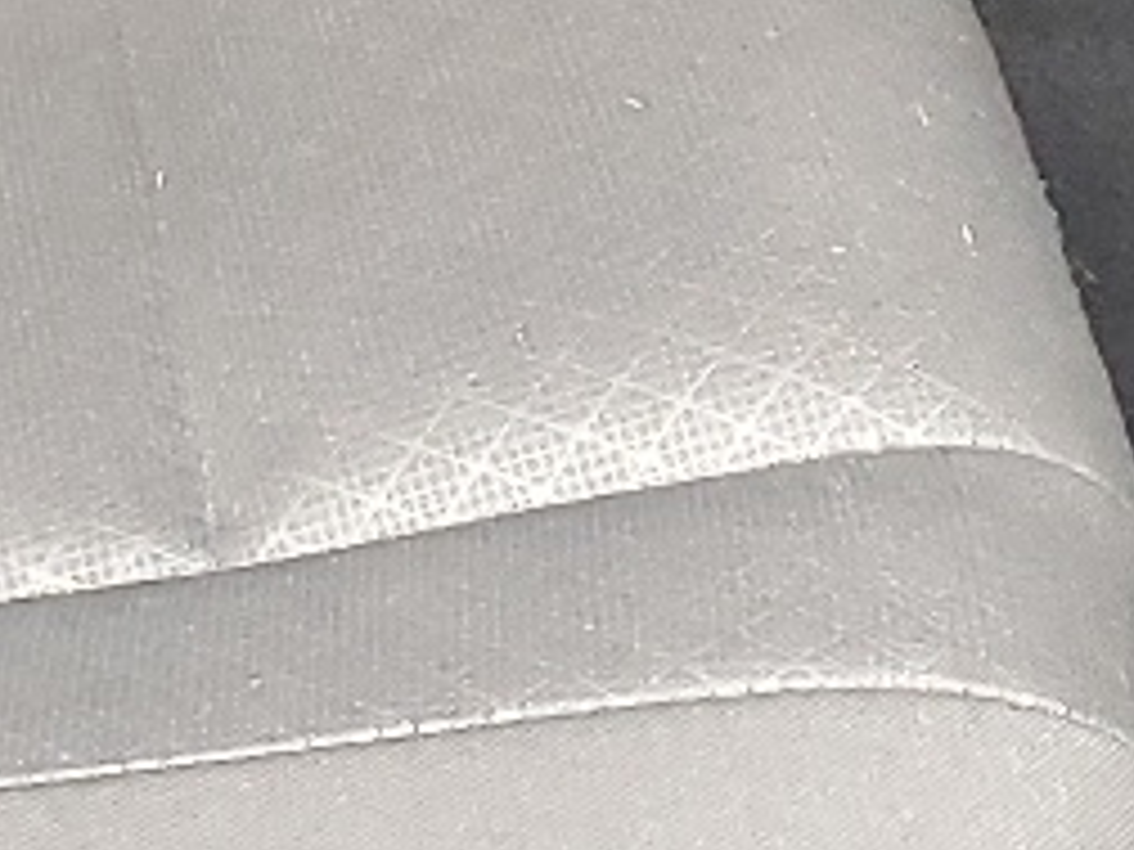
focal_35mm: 165
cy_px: -1264
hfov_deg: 11.8
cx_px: -9
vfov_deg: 8.2
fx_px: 5405
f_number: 1.5
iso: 202
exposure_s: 1/60.2
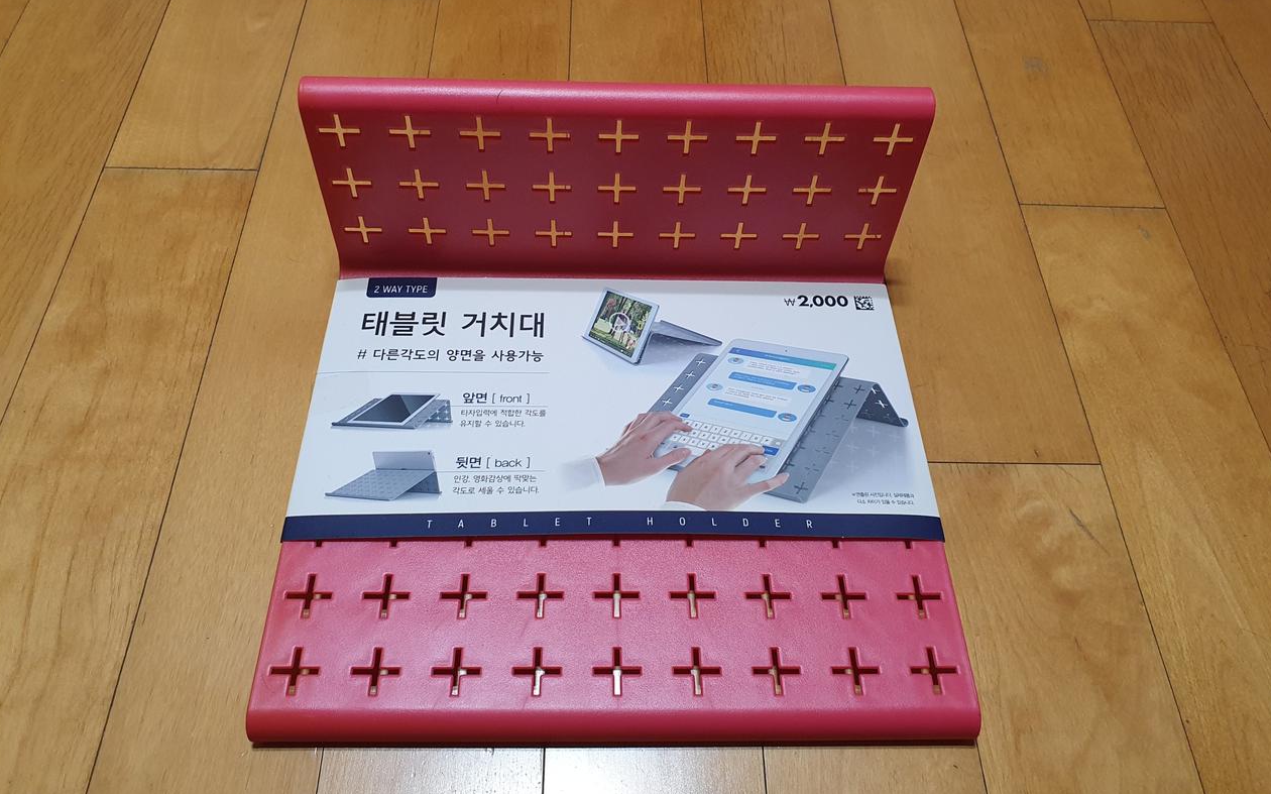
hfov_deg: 66.5
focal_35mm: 28
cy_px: 362
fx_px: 970
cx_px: 639
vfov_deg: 44.5
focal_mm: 4.32
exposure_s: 1/40
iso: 250
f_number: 2.4
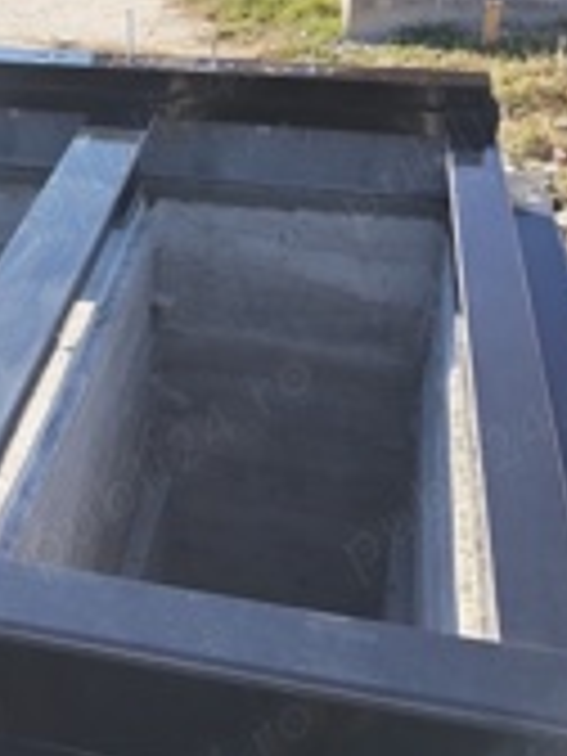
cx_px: 9
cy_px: 194
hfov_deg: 24.6
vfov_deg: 33.2
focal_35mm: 57
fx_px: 1245
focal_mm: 5.25
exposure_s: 1/900
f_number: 1.75
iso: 452
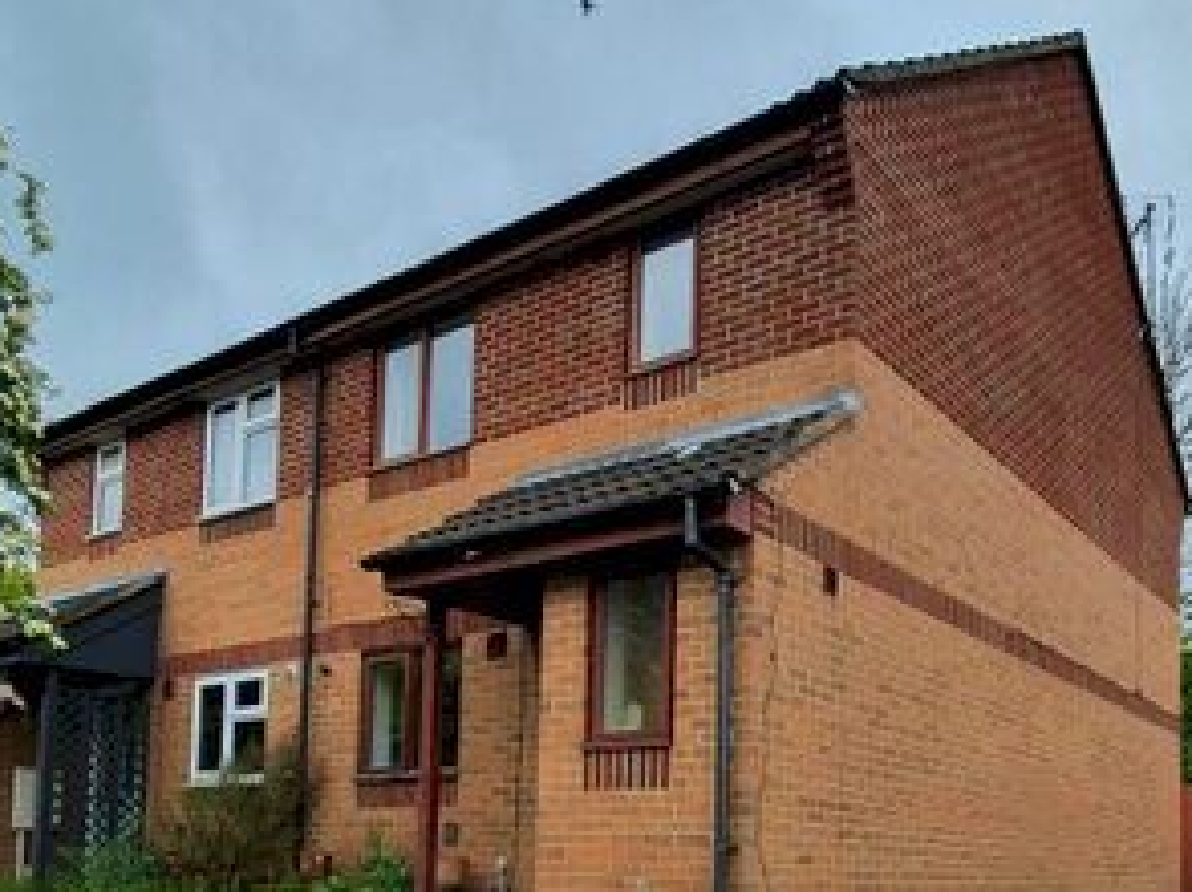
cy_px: 793
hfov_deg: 58.1
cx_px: 693
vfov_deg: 41.9
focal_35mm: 31
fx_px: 1067
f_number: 2.2
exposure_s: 1/774
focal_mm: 1.8
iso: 50
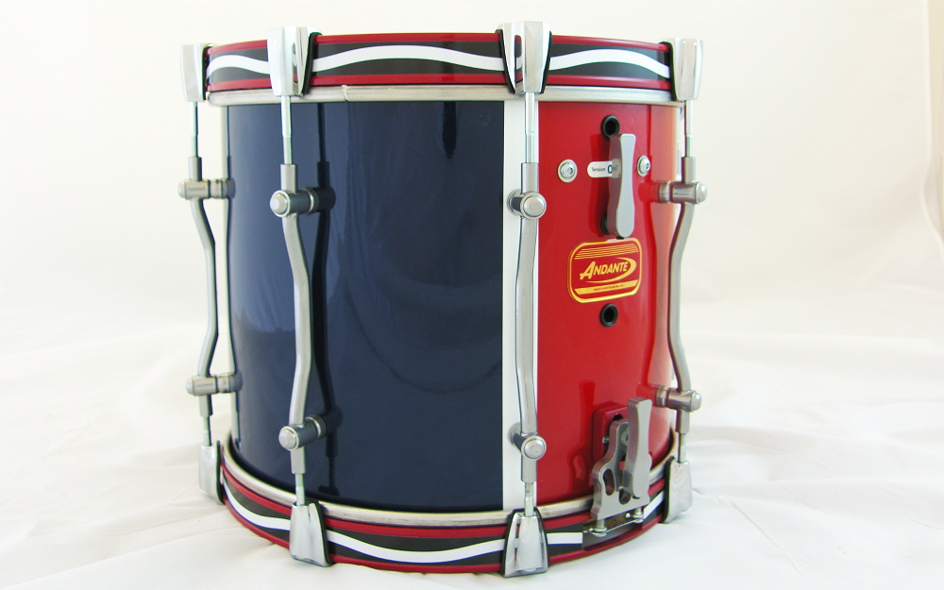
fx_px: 978
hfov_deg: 51.5
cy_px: 261
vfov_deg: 33.5
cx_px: 468
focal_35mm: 38
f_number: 2.8
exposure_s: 1/8
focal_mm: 9
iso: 50
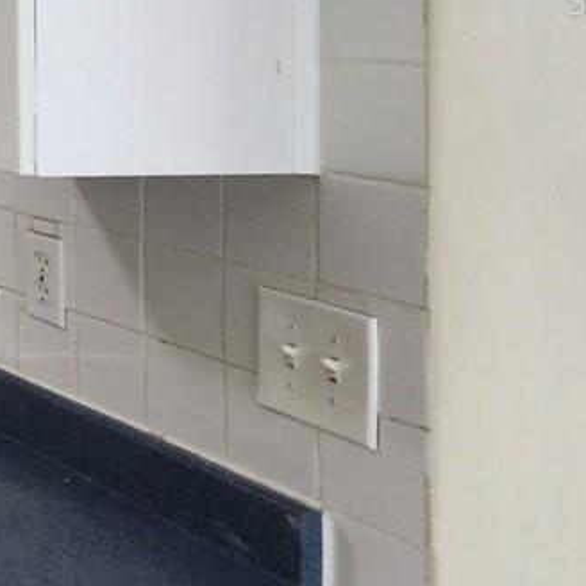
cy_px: 0
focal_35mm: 56
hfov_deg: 17.1
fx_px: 1073
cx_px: -695
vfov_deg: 28.7
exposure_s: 1/60
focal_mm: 2.2
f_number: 2.2
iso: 160
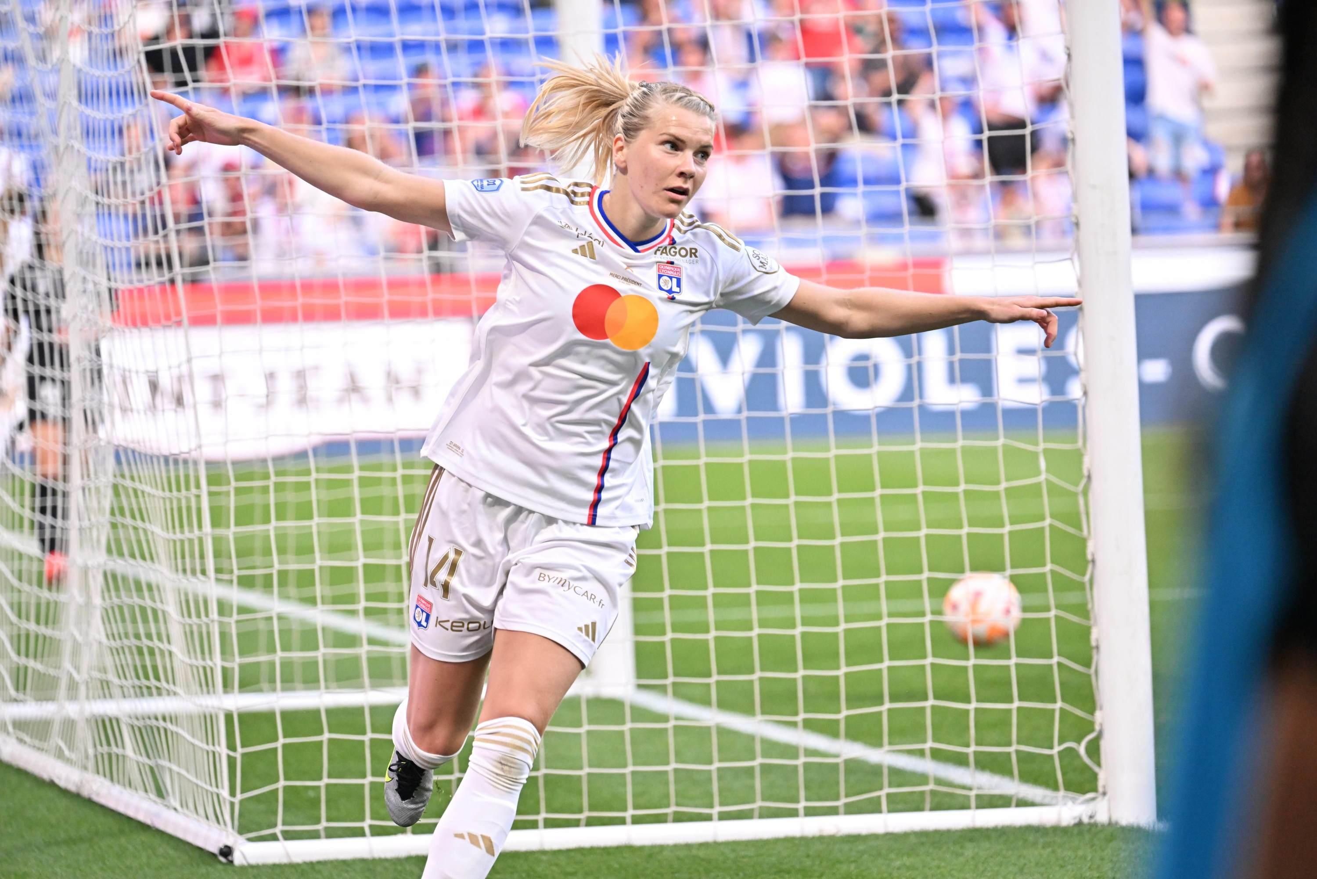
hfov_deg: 7.6
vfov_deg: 5.1
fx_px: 9878
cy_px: 440
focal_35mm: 270
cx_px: 658
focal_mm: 270
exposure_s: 1/1000
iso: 3600
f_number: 5.3
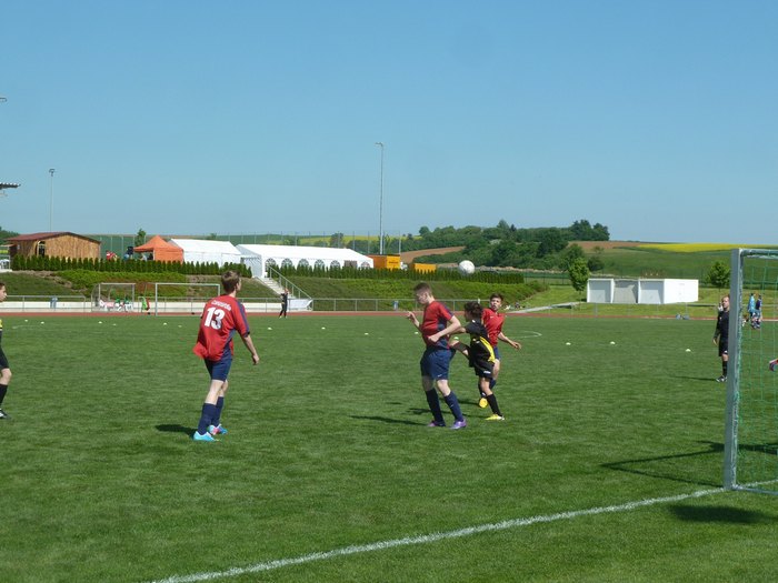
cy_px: 292
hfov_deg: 29.0
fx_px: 1506
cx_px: 389
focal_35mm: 67
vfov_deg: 21.9
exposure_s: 1/500
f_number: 5
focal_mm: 11
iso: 80
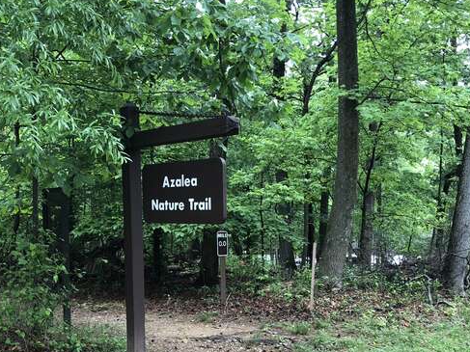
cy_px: 246
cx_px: 219
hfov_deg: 41.2
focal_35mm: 46
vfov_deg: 31.2
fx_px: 624
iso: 25
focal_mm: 3.99
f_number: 1.8
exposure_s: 1/30
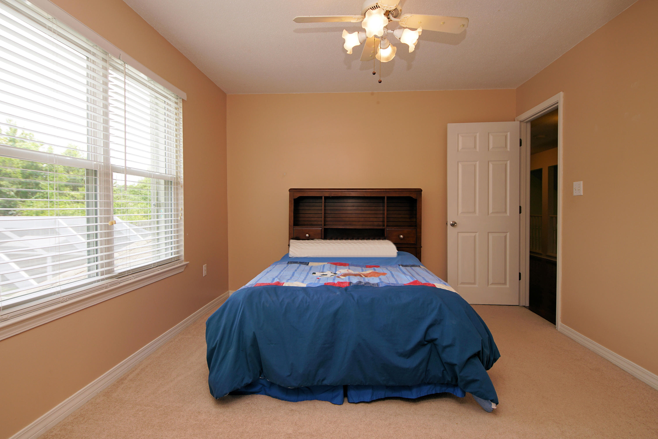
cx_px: 329
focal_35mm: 18
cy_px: 220
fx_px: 329
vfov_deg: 67.4
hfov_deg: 90.0
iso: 160
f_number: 4.5
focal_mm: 12
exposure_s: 1/60
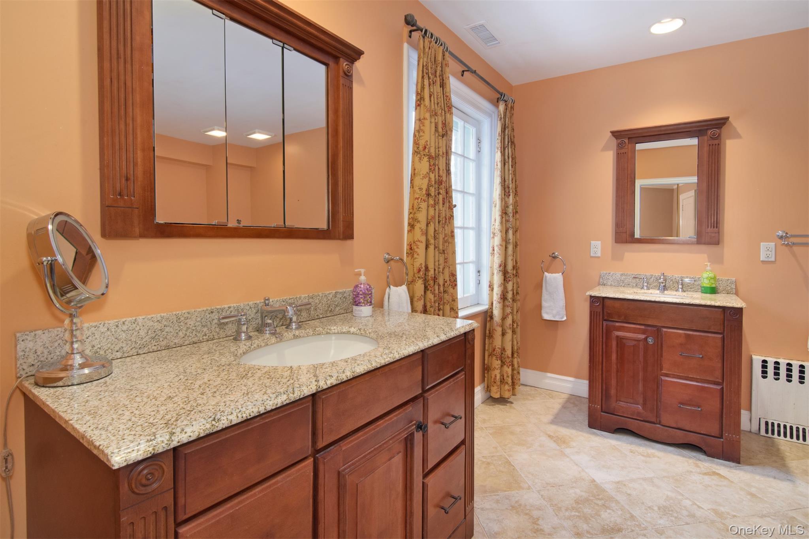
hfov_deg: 95.0
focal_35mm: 16
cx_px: 404
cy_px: 270
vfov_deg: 72.0
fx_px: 371
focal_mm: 11
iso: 640
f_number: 11
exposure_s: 1/25
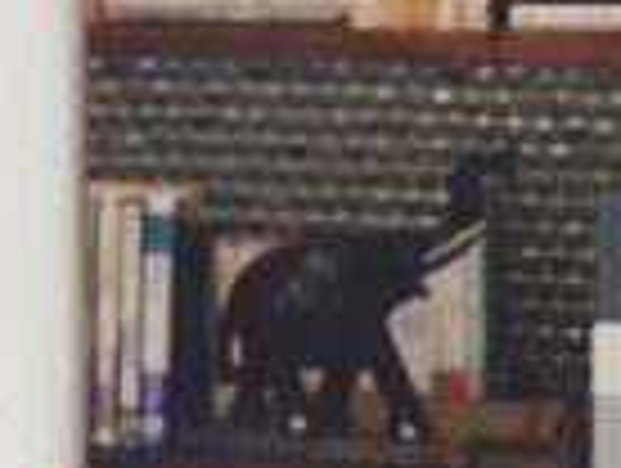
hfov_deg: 9.8
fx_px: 3019
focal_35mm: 168
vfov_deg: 8.8
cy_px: -58
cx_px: -1062
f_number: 2.2
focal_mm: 4.15
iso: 64
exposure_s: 1/30
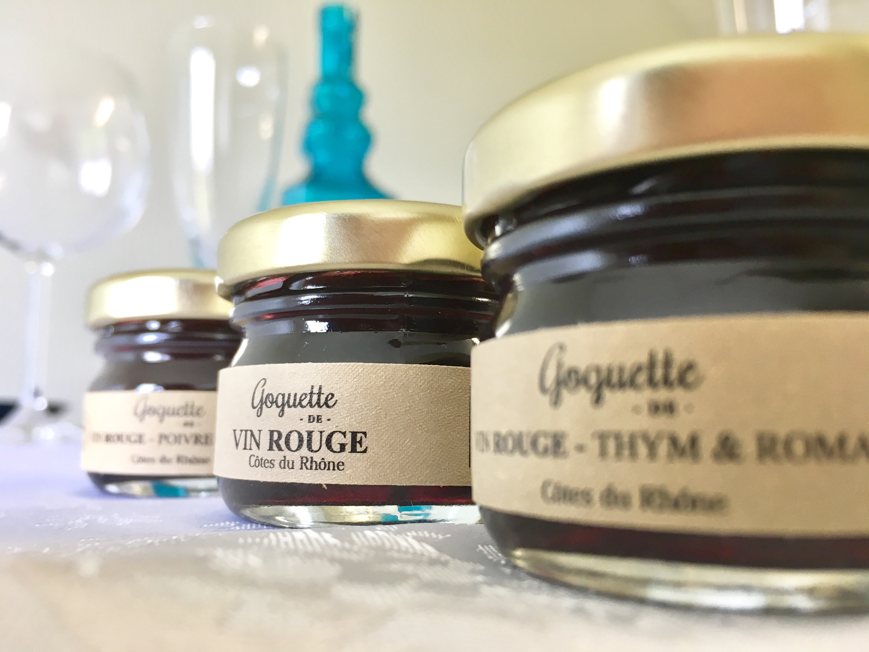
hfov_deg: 61.7
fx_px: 728
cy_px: 326
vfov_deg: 48.2
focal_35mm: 29
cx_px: 434
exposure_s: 1/33
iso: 40
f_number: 2.2
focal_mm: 4.15
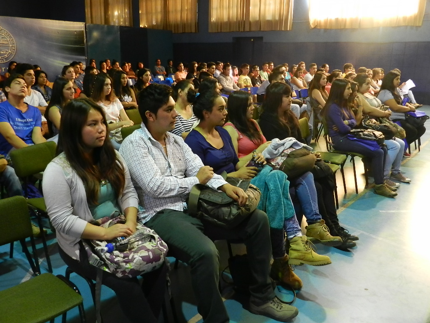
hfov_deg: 56.8
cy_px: 162
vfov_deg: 44.2
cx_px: 215
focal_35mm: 32
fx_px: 398
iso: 200
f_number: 3.7
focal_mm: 5.6
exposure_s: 1/5
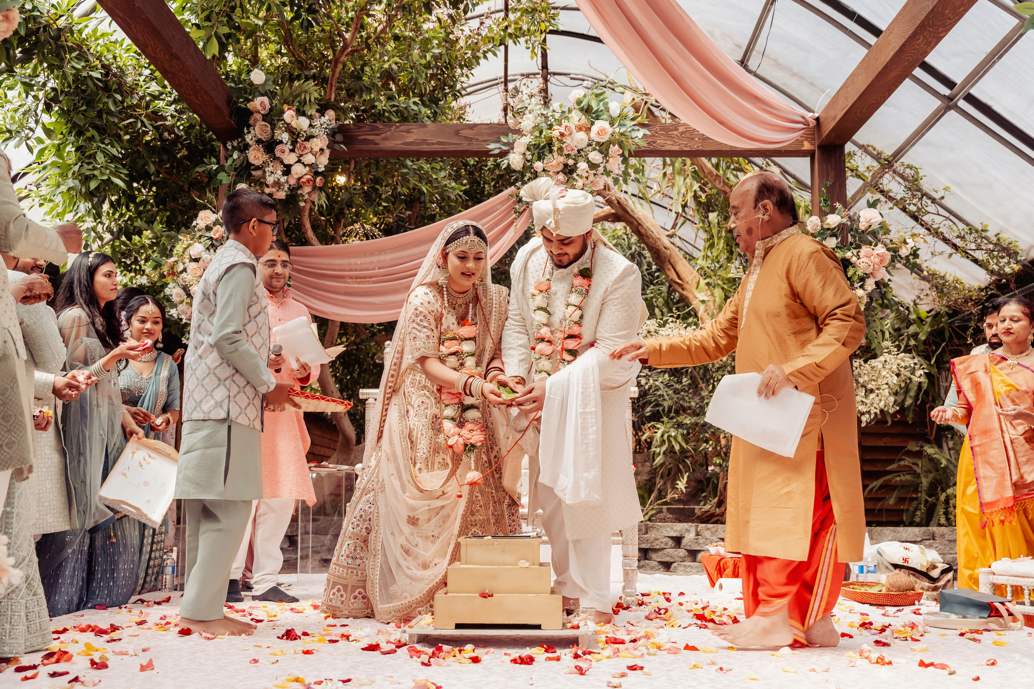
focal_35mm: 38
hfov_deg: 51.0
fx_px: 1083
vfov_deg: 35.3
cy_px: 344
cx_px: 517
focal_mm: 37.7
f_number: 3.5
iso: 100
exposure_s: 1/250
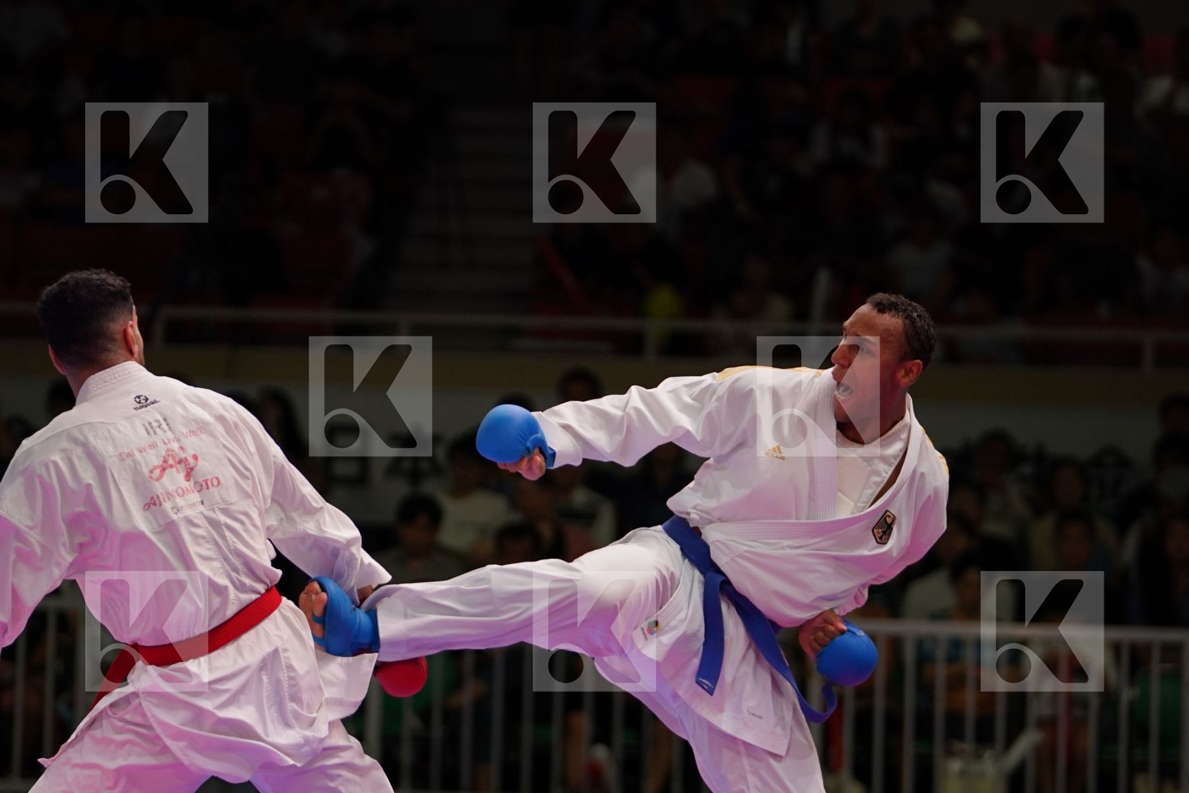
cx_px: 594
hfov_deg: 9.3
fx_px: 7332
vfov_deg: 6.2
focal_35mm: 222
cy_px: 396
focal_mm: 148
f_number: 2.8
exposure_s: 1/1000
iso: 800
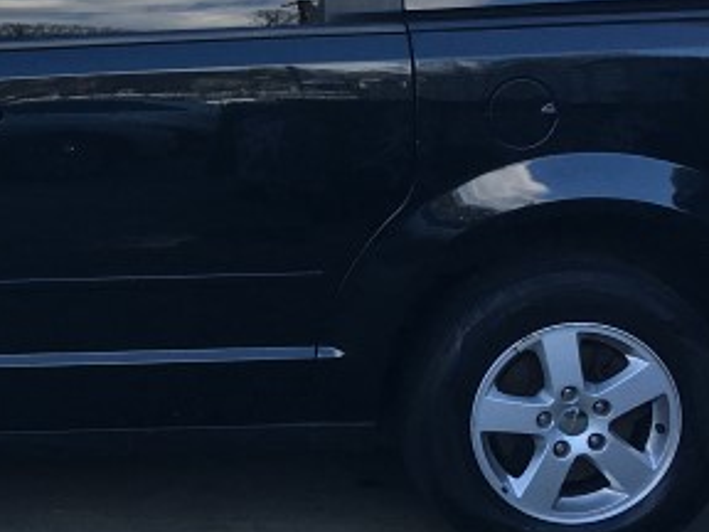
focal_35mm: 103
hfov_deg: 18.2
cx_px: -108
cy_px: 121
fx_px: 2110
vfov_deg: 14.3
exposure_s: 1/255
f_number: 2.2
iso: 25
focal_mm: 4.15
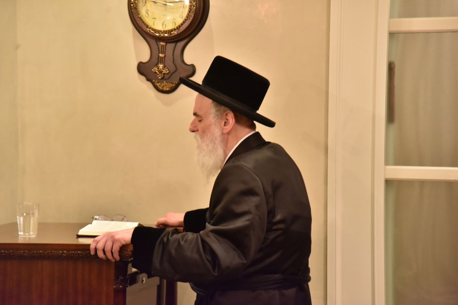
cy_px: 152
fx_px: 1527
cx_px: 229
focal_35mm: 120
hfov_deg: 17.1
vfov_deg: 11.4
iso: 2500
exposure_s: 1/125
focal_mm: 120
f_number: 4
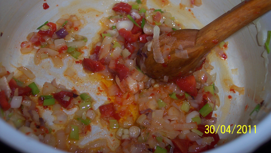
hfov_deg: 47.4
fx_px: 309
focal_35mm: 43
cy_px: 52
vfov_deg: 27.6
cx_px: 136
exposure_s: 1/60
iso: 100
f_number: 2.8
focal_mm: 8
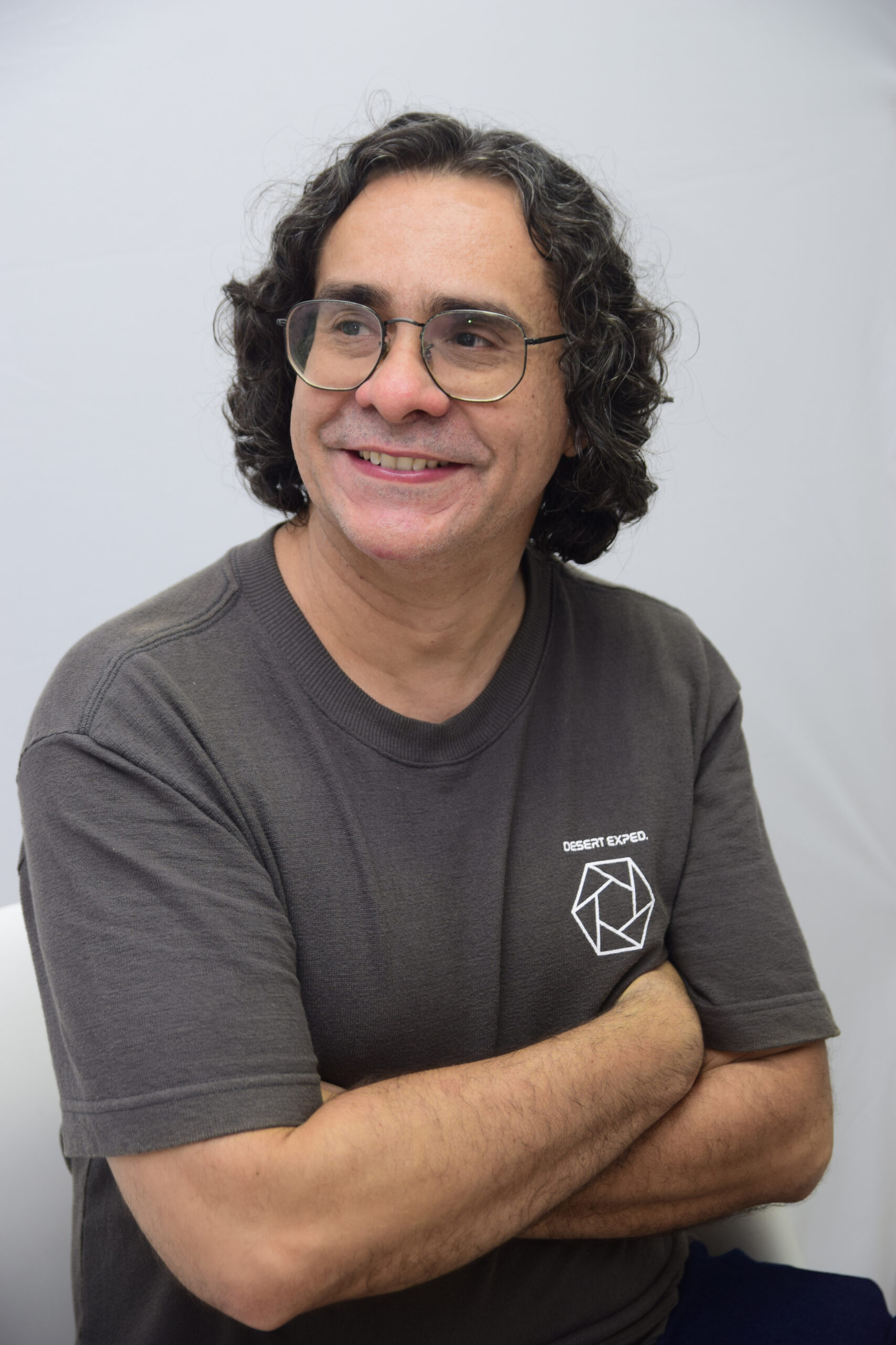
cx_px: 448
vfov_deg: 33.4
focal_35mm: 60
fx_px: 2240
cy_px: 672
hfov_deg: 22.6
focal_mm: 40
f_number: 2.8
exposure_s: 1/125
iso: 400
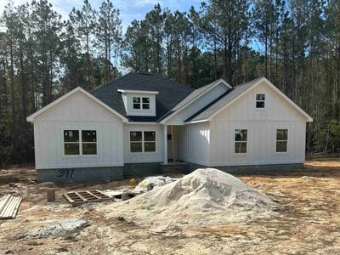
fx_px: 295
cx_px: 179
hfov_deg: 59.9
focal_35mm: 30
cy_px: 158
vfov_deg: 46.4
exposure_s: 1/3861
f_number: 1.78
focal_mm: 6.86
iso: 80
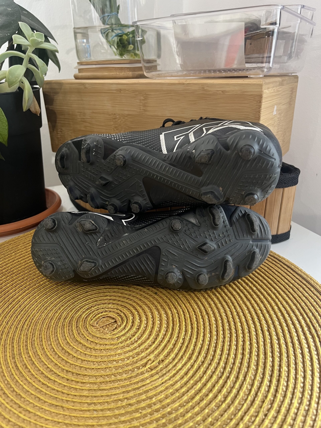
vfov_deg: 67.3
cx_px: 160
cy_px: 214
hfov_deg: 53.1
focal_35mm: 26
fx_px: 321
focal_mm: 5.1
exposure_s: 1/69
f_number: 1.6
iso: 125
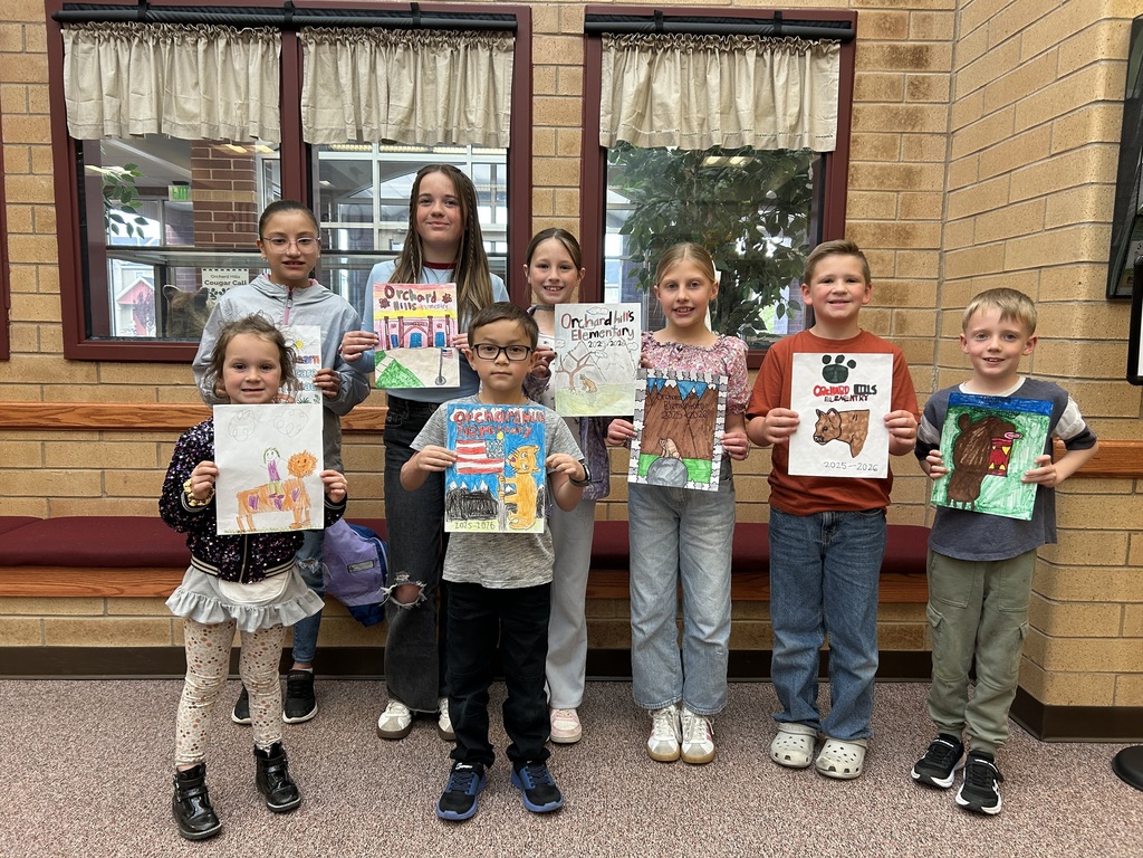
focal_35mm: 26
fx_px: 859
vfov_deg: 53.1
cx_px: 572
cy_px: 429
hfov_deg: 67.3
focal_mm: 5.7
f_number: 1.5
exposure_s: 1/120
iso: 125
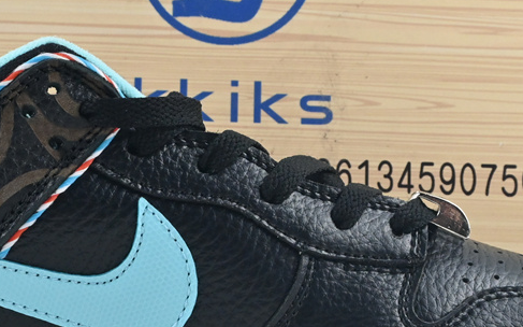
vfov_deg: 11.4
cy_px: 259
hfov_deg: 18.1
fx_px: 1637
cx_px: 173
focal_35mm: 115
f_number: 10
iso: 1000
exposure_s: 1/125
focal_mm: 30.5
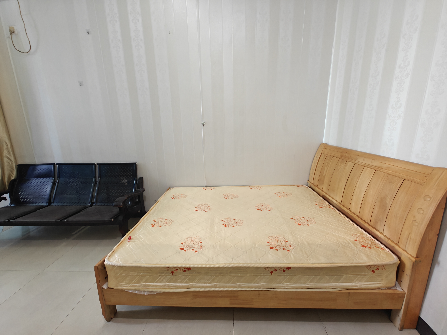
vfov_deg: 85.7
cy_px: 168
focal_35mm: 14
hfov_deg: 102.1
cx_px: 224
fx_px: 181
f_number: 2.2
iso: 400
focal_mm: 2.62
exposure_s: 1/25
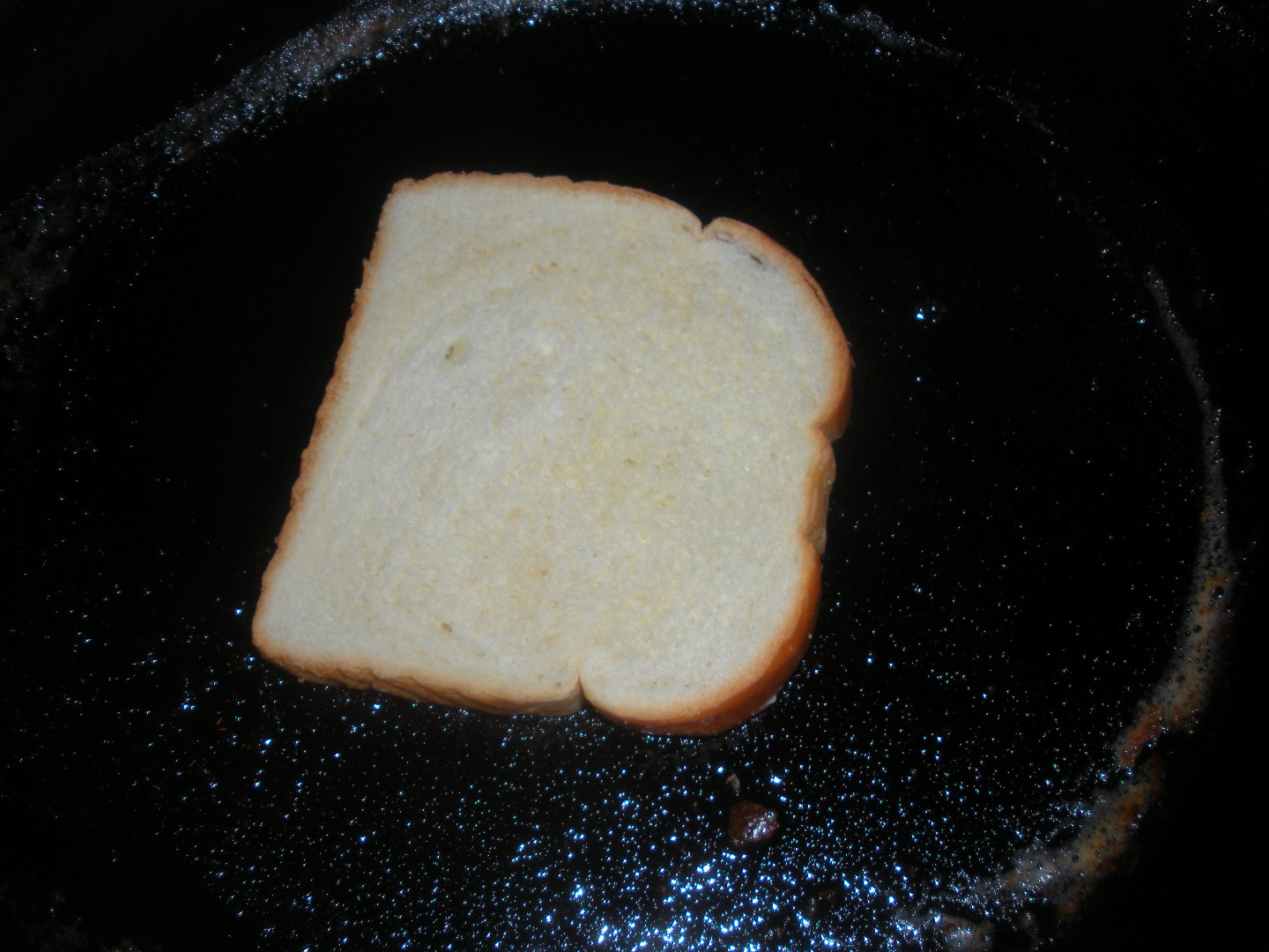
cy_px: 476
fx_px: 1320
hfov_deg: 51.4
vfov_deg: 39.7
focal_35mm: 36
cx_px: 634
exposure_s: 1/60
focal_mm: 6.3
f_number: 3.5
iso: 64
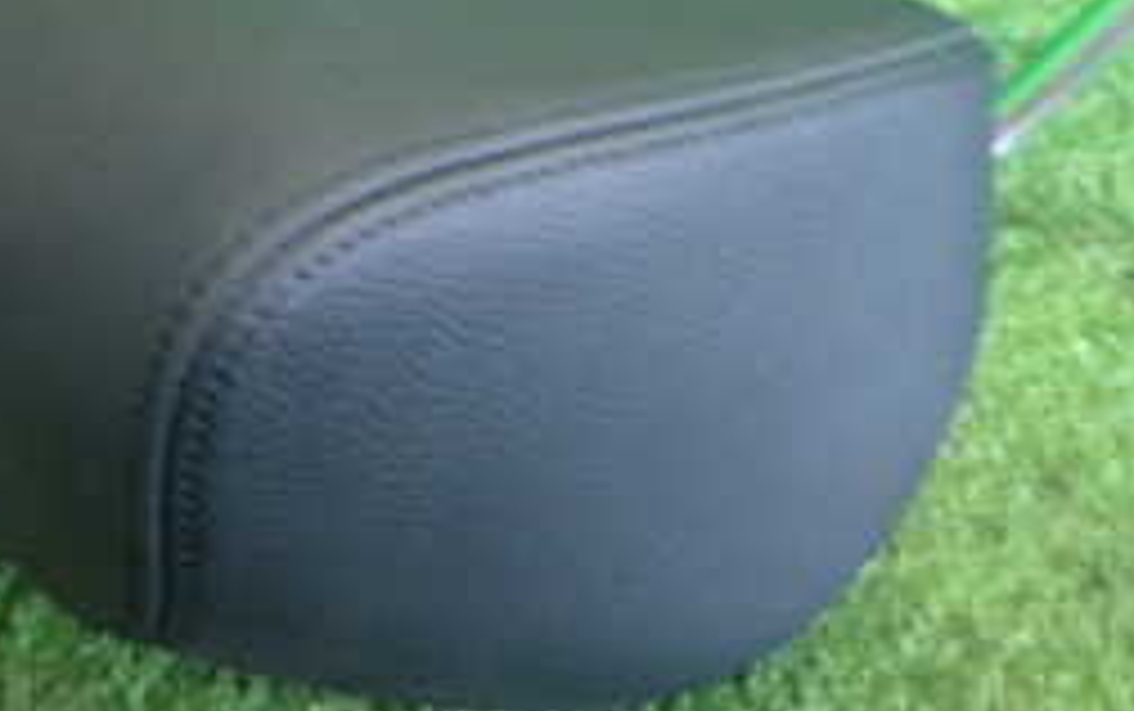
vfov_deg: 20.3
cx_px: 342
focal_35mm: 63
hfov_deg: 32.1
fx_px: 1949
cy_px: 68
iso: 250
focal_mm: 4.5
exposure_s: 1/30
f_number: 2
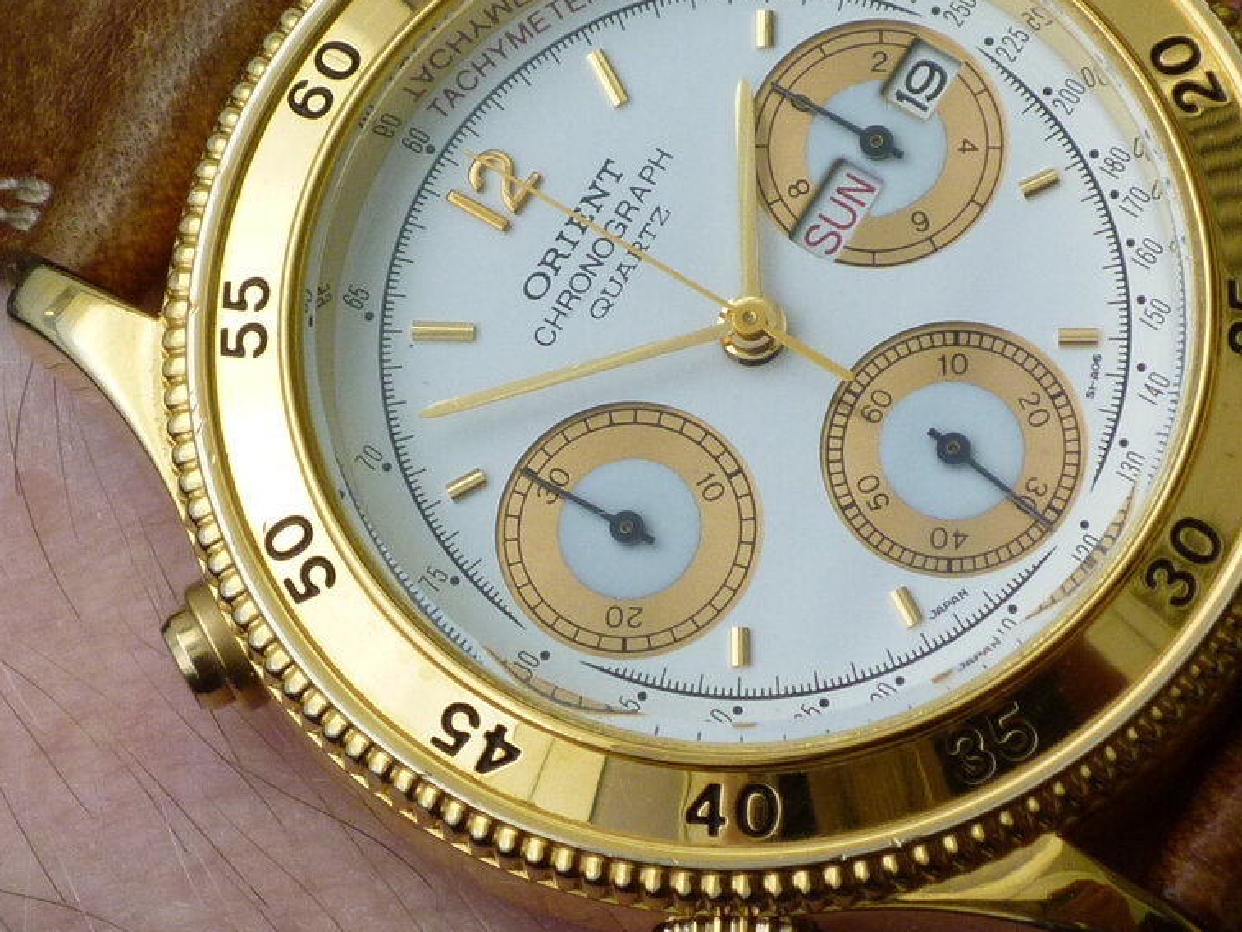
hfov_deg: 9.4
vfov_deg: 7.0
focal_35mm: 211
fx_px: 7572
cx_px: 632
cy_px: 372
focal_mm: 14.2
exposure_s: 1/160
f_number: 5.6
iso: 160
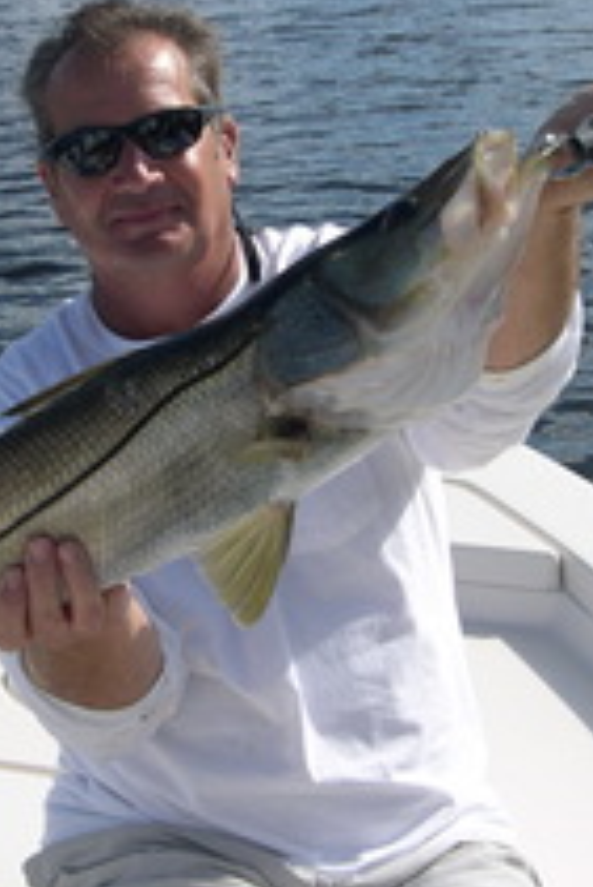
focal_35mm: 75
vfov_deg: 26.9
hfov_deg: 18.1
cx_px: 156
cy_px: 353
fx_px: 1850
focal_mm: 8
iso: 100
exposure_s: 1/250
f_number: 7.6
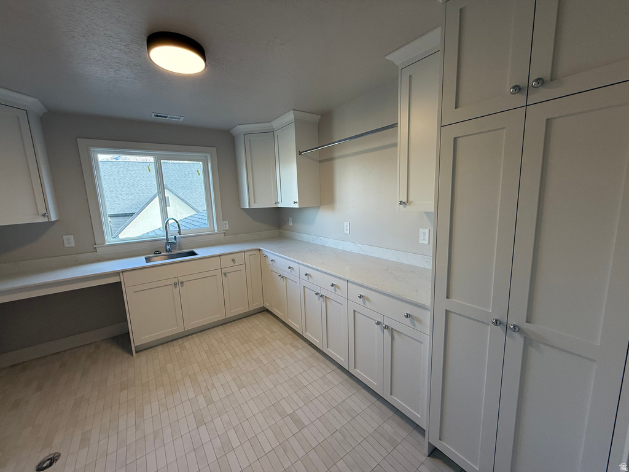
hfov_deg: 102.1
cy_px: 236
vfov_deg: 85.7
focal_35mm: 14
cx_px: 314
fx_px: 254
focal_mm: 2.22
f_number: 2.2
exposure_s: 1/120
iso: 125
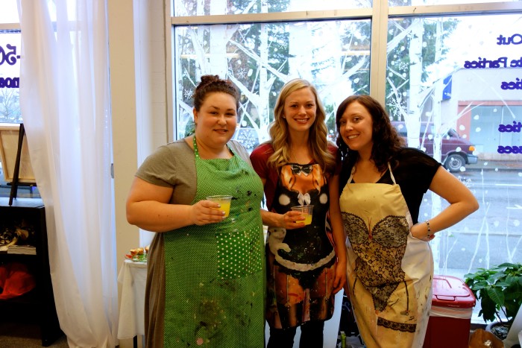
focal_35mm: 28
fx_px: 406
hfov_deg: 65.5
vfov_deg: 46.4
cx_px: 261
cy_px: 174
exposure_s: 1/80
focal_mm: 10.4
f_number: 1.8
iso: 125
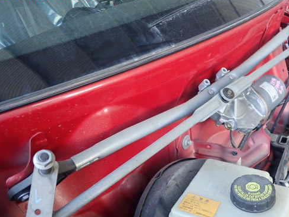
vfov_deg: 38.7
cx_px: 159
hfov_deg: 50.0
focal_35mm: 37
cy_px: 119
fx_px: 309
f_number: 2.3
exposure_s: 1/125
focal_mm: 5.5
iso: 400
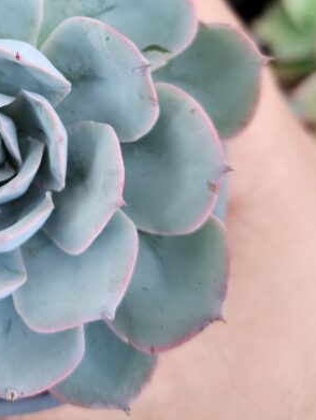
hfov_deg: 29.2
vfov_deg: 38.9
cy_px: 85
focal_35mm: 47
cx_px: 9
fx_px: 571
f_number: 1.8
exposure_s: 1/120
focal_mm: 5.4
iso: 250
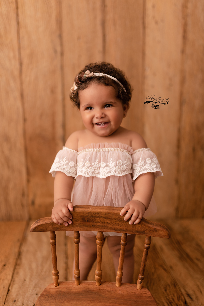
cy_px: 153
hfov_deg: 37.9
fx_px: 297
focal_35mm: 35
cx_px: 102
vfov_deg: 54.4
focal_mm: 35
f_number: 1.4
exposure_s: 1/200
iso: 100
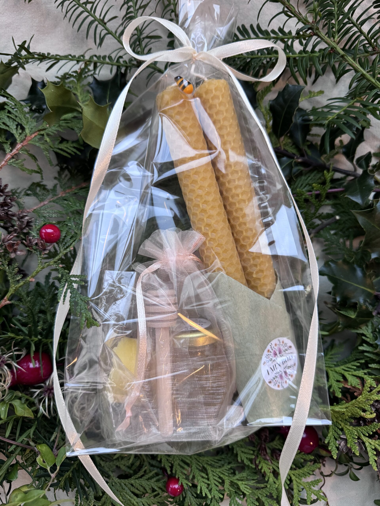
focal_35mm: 24
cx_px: 190
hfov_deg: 56.8
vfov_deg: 71.6
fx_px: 351
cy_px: 253
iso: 250
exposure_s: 1/50
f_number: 1.78
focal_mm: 6.76
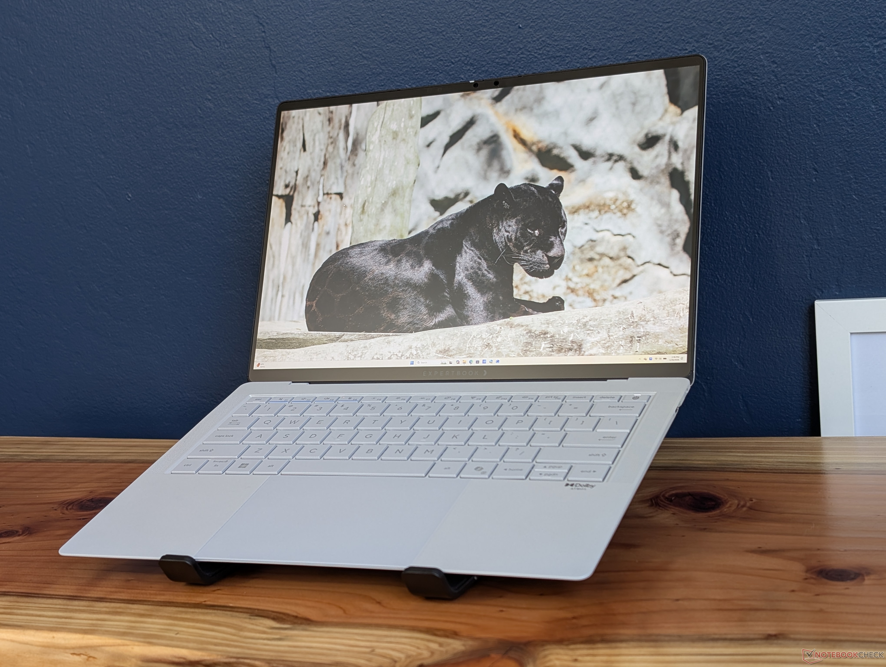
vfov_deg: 29.7
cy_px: 334
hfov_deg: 38.9
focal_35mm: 49
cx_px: 443
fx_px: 1256
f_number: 1.68
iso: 42
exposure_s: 1/24
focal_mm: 6.9
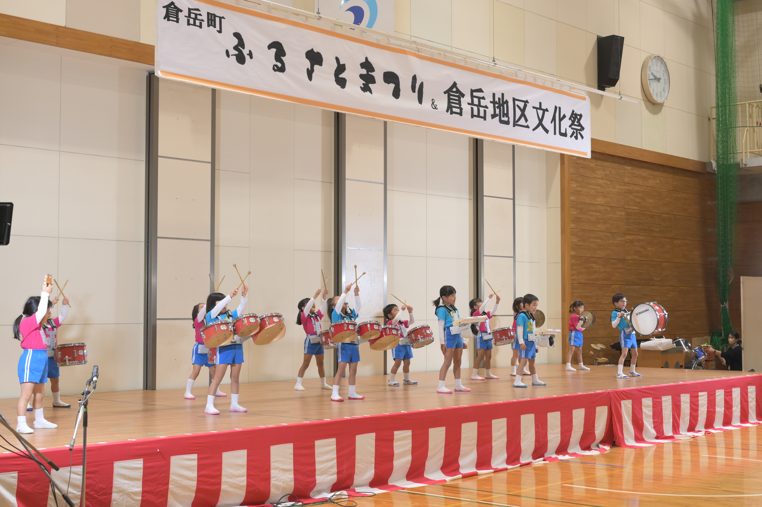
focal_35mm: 51
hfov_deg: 38.9
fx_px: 1079
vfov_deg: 26.5
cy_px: 254
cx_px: 381
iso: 800
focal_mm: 34.5
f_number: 4
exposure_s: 1/100
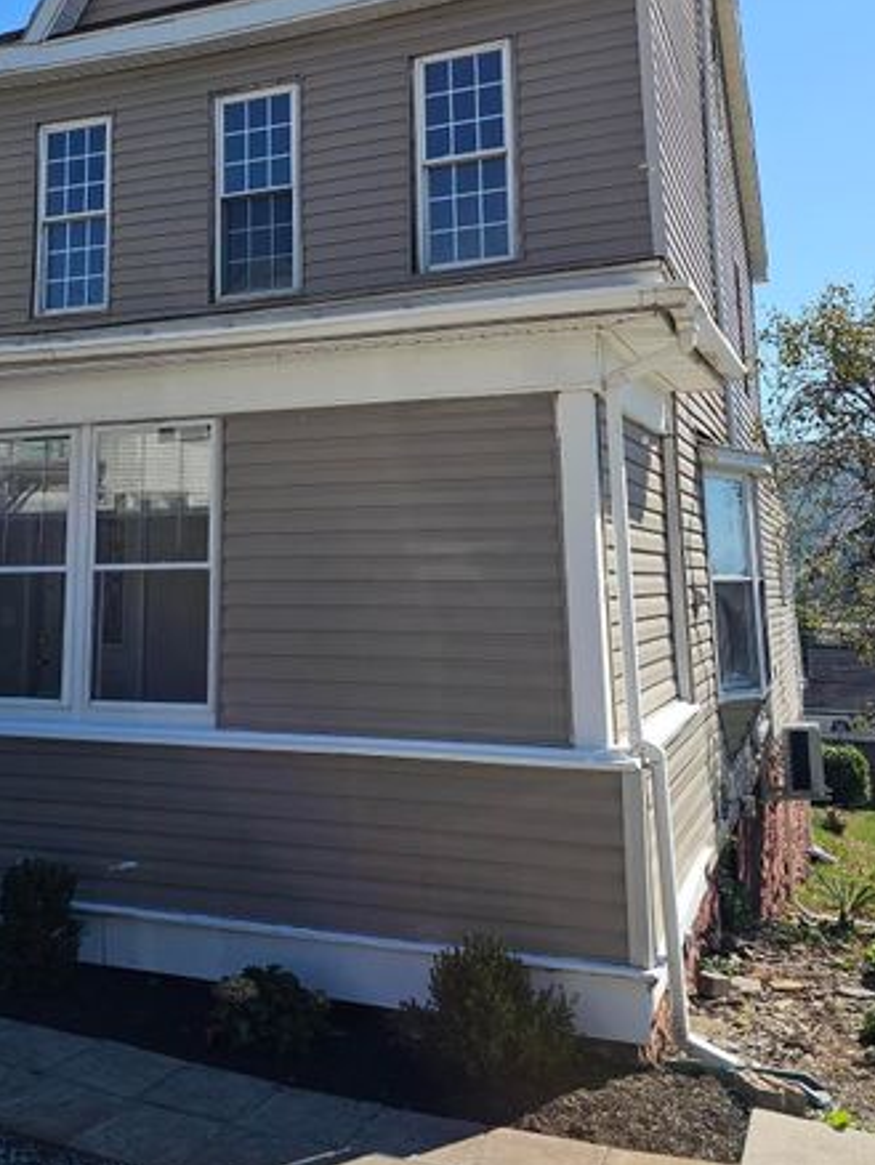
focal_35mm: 35
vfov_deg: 51.8
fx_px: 1178
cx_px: 319
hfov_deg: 40.4
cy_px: 408
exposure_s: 1/1081
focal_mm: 6.3
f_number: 1.7
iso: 20
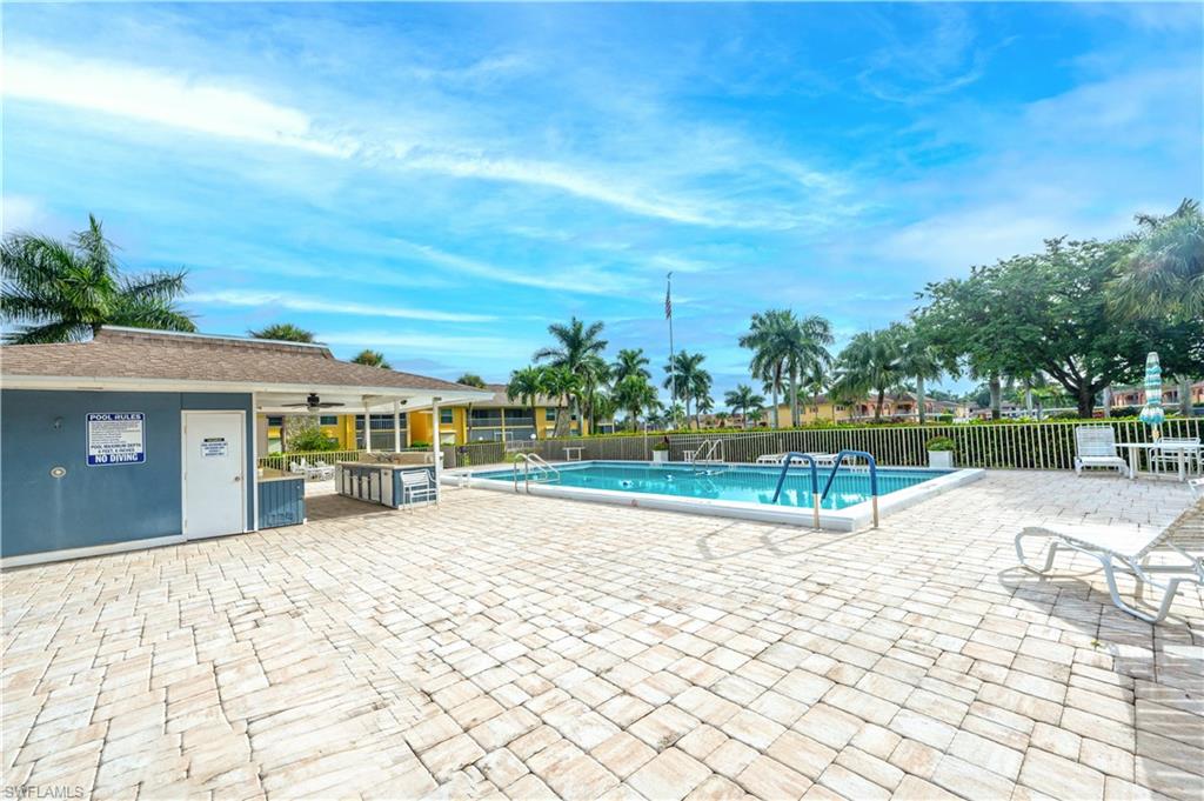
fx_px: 468
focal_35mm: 14
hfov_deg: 104.3
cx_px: 602
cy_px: 400
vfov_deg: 81.1
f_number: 11
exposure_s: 1/400
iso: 200
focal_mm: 14
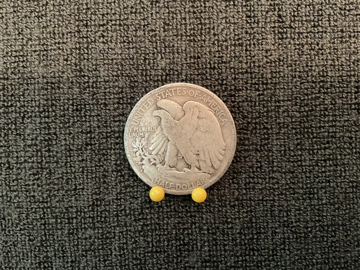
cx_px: 180
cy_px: 135
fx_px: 302
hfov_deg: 61.7
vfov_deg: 48.2
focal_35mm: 29
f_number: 1.8
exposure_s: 1/24
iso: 500
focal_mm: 3
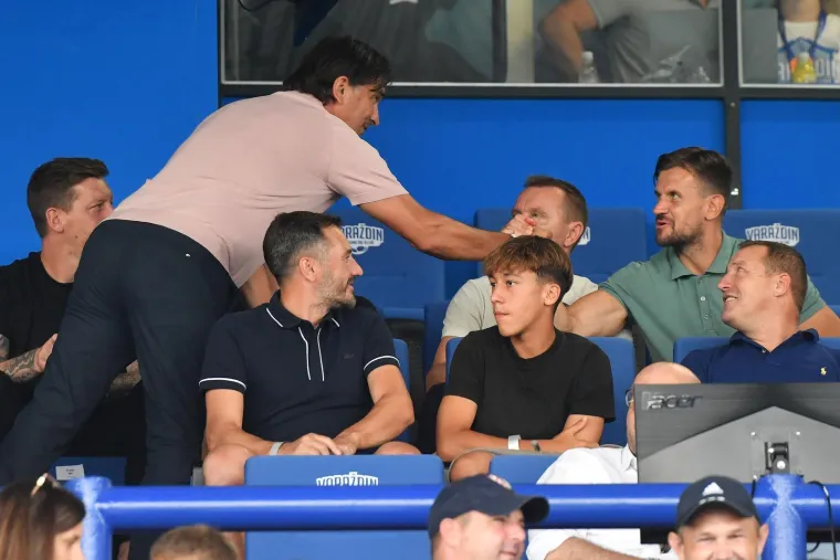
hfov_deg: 10.3
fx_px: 4667
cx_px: 420
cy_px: 280
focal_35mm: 200
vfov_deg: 6.9
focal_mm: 200
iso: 1600
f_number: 5
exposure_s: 1/250
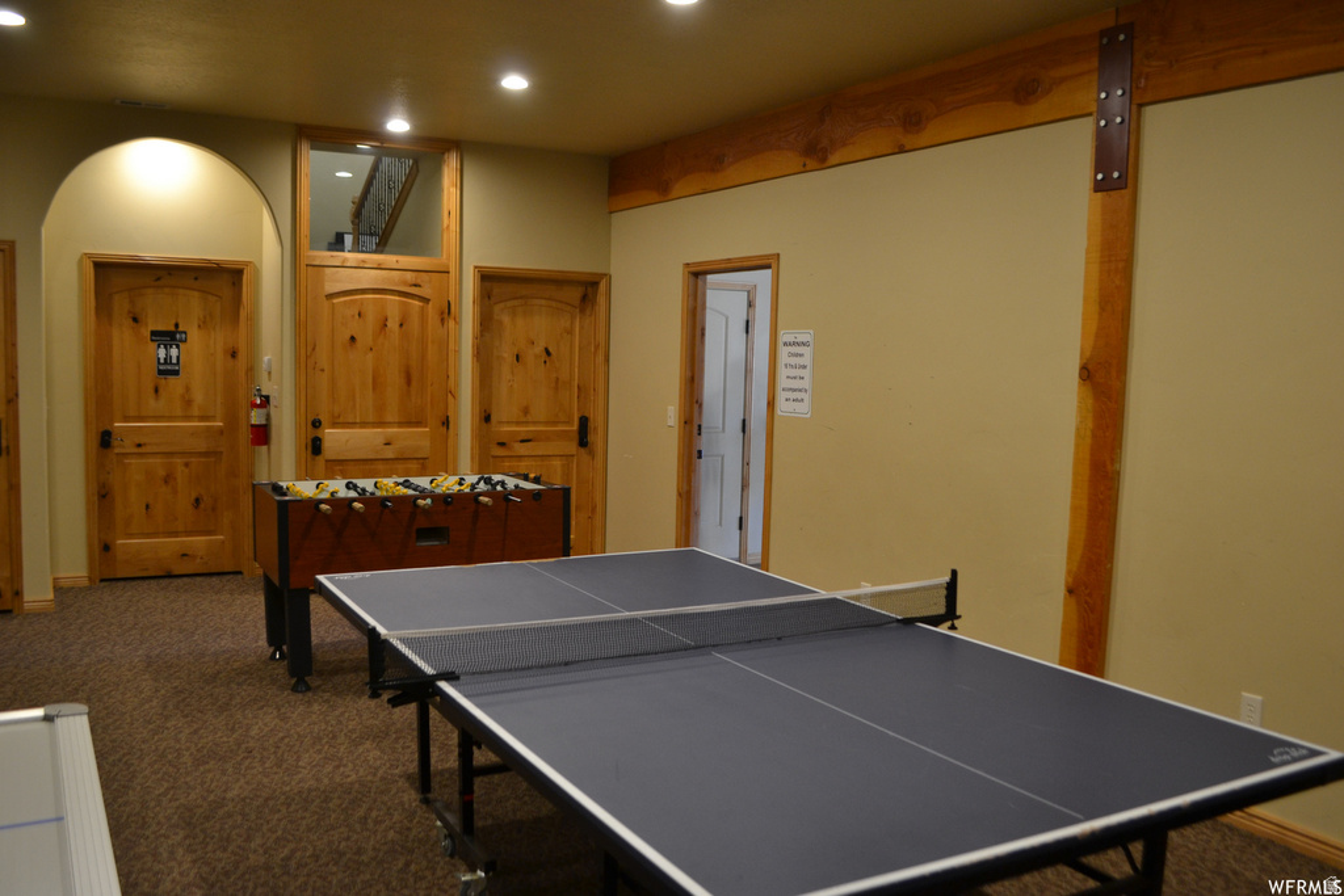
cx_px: 672
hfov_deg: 61.9
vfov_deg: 43.6
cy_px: 448
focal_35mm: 30
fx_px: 1120
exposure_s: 1/30
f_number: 3.8
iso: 400
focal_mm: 20
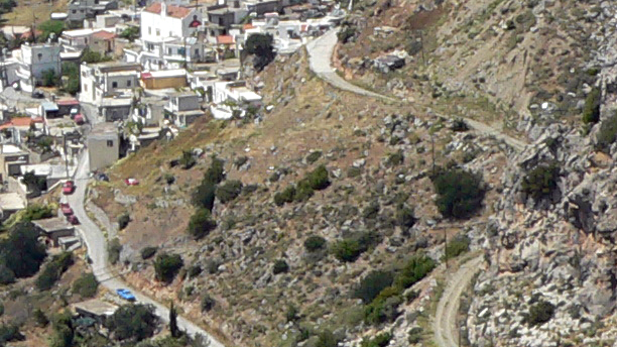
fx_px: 2683
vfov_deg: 7.4
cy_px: 7
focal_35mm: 164
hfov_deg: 13.1
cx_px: 226
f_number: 5.6
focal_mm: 6
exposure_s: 1/500
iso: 100
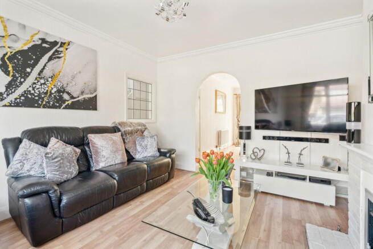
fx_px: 166
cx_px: 186
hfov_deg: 96.7
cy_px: 124
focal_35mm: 16
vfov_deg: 73.8
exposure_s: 1/80
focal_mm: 16
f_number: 5.6
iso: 640
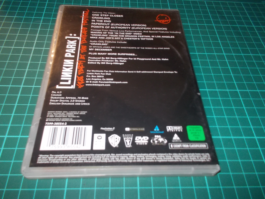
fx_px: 222
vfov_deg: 48.2
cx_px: 132
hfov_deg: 61.7
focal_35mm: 29
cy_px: 100
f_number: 3.3
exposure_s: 1/30
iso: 200
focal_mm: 4.1
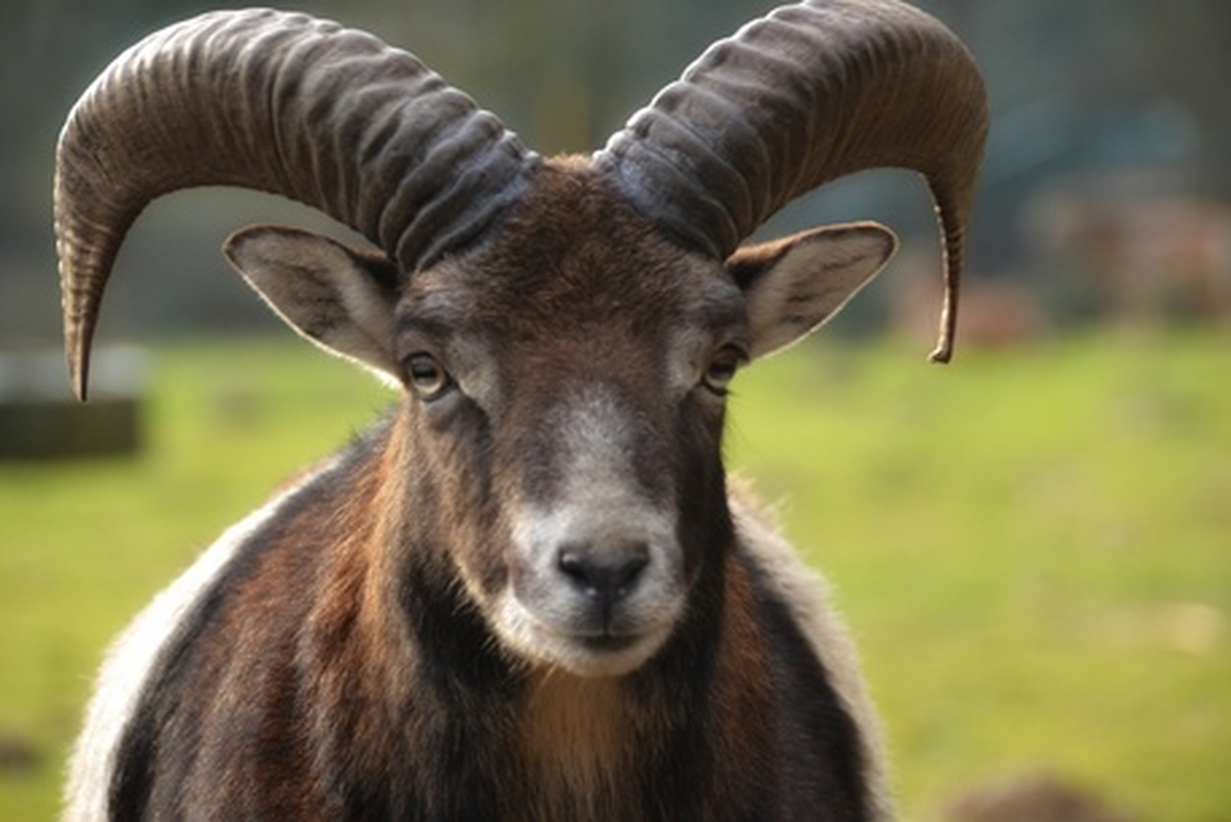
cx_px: 617
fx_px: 10329
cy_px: 411
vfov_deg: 4.6
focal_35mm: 302
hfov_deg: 6.8
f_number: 5.6
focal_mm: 200
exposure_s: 1/200
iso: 640
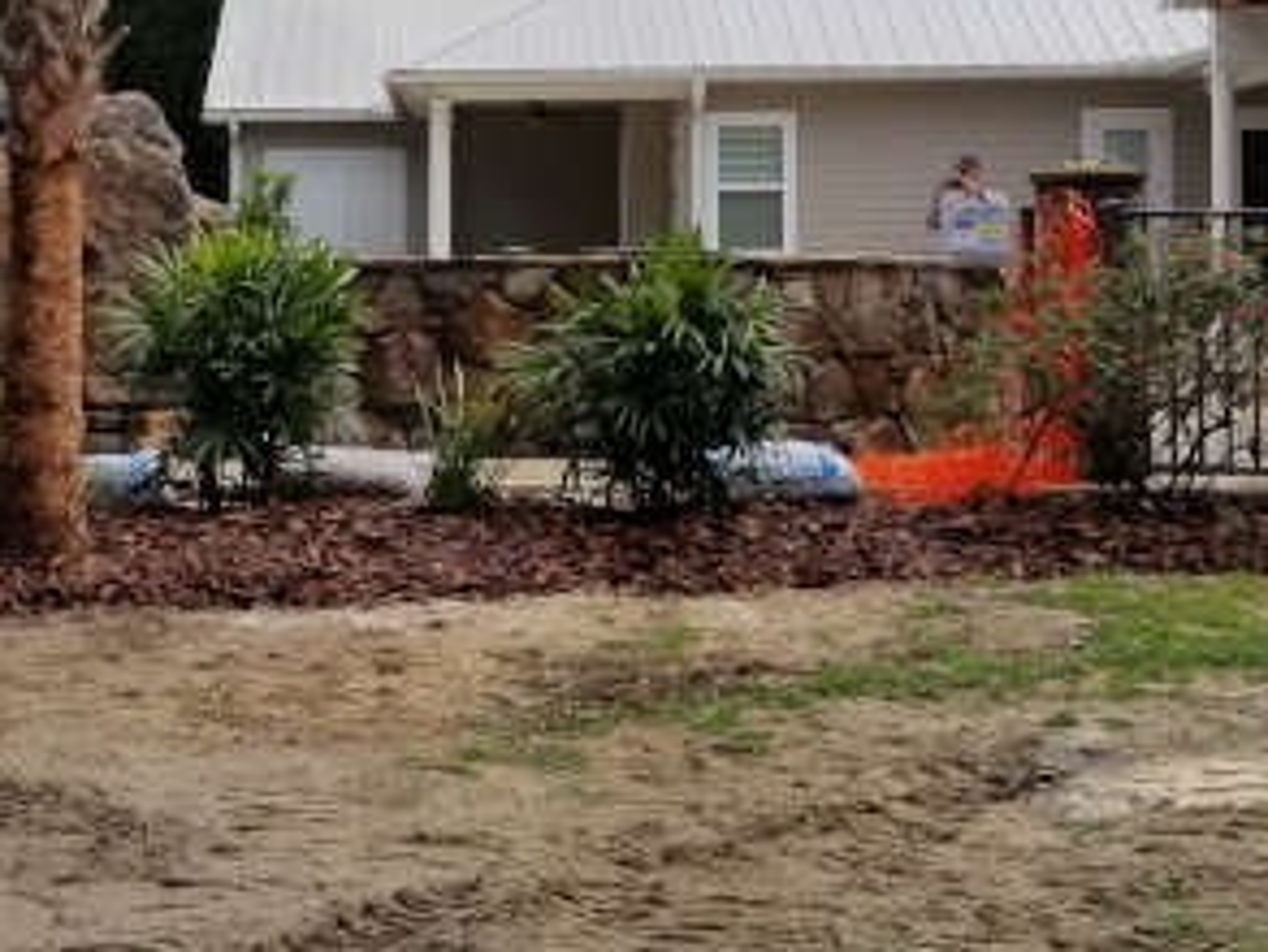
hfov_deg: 27.1
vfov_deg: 20.5
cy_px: 182
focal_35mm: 71
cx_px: 338
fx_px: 2602
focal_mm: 4.3
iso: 50
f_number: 1.7
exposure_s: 1/3155
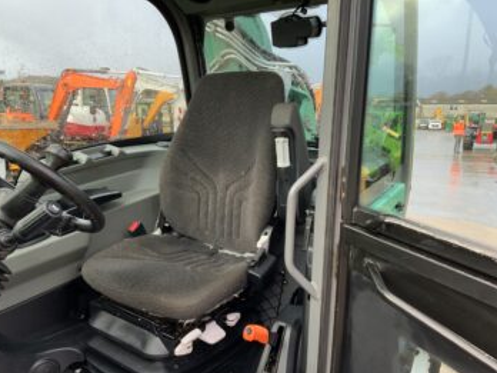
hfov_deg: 60.0
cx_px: 241
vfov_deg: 46.8
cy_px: 192
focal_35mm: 30
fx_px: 431
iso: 64
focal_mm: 3
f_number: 1.8
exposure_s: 1/122
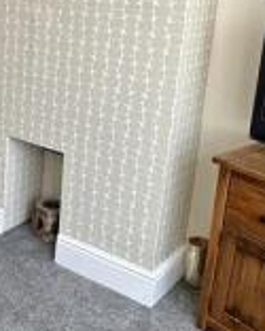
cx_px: -37
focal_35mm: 51
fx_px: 500
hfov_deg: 26.9
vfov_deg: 36.3
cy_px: 111
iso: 64
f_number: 2.2
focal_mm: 2.22
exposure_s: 1/99
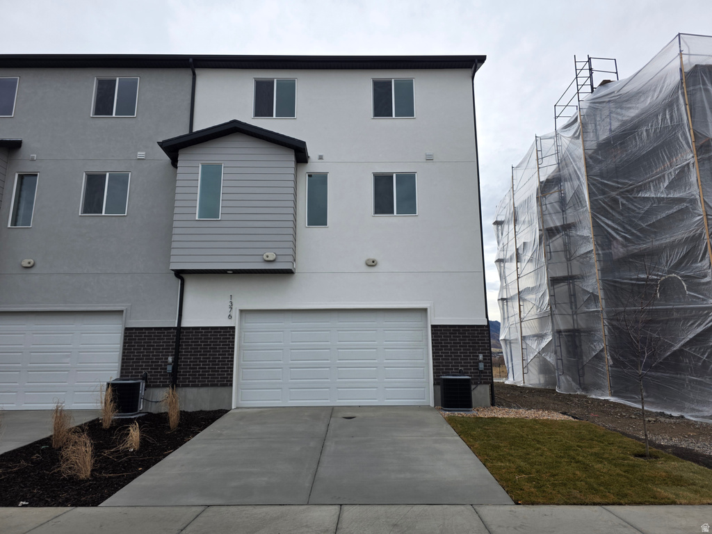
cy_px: 267
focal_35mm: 23
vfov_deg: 58.9
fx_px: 473
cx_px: 356
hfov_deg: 73.9
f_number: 1.7
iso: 80
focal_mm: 6.3
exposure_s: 1/3255
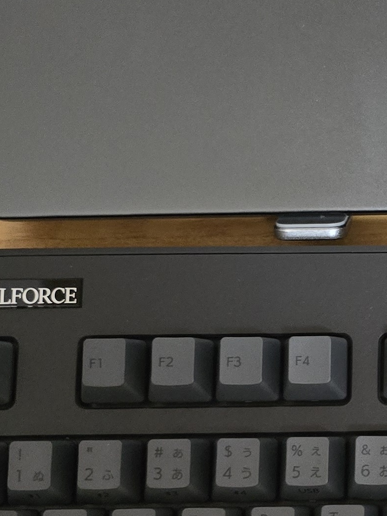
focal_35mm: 88
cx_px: 553
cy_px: 320
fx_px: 1311
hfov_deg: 15.6
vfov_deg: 22.2
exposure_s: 1/100
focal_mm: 6.3
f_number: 1.7
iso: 1600
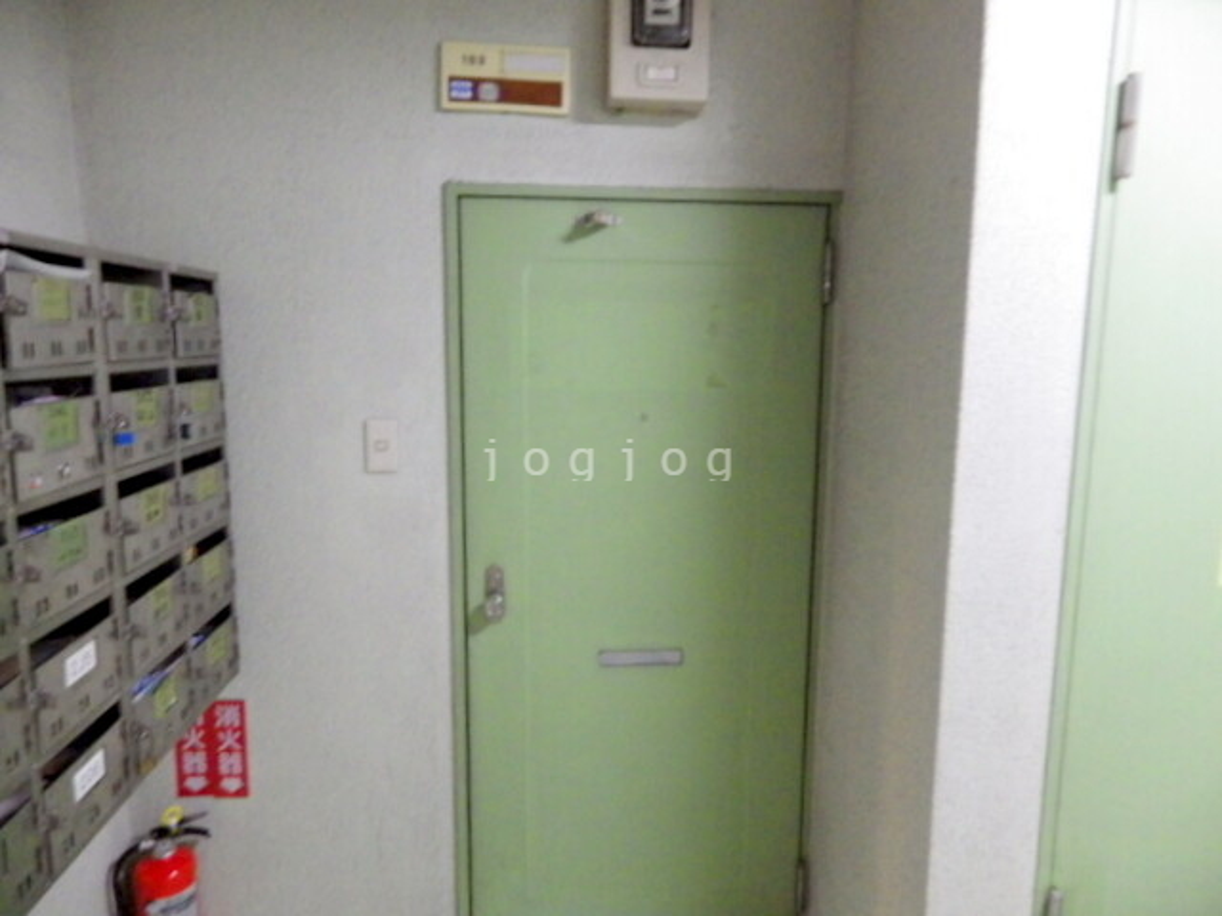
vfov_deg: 61.1
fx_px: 777
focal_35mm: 22
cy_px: 458
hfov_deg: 76.4
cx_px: 611
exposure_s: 1/20
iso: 1000
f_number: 3.1
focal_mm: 4
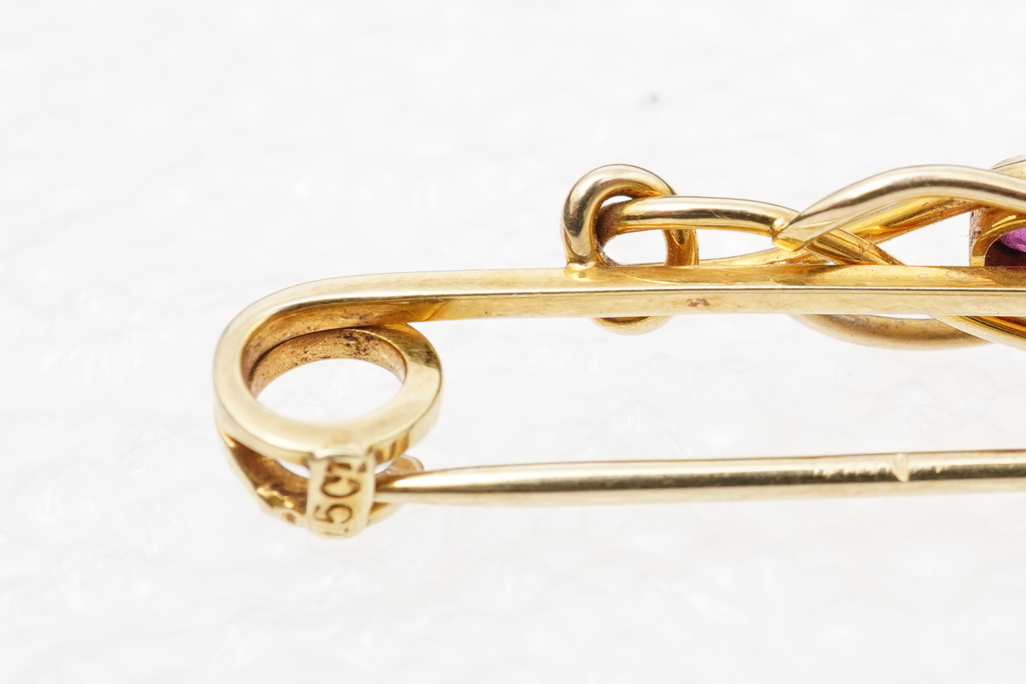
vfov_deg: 13.2
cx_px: 1027
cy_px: 281
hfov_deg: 19.1
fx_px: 2964
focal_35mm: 104
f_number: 16
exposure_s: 1/125
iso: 500
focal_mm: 30
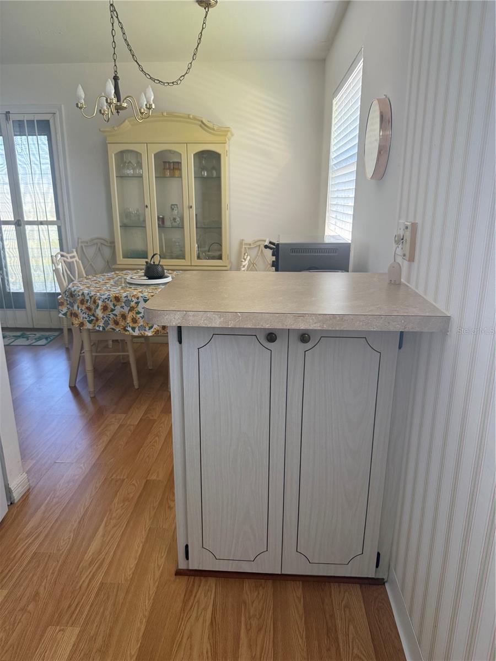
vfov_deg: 71.6
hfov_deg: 56.8
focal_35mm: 24
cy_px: 330
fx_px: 459
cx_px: 248
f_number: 1.78
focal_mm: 6.76
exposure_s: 1/132
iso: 200
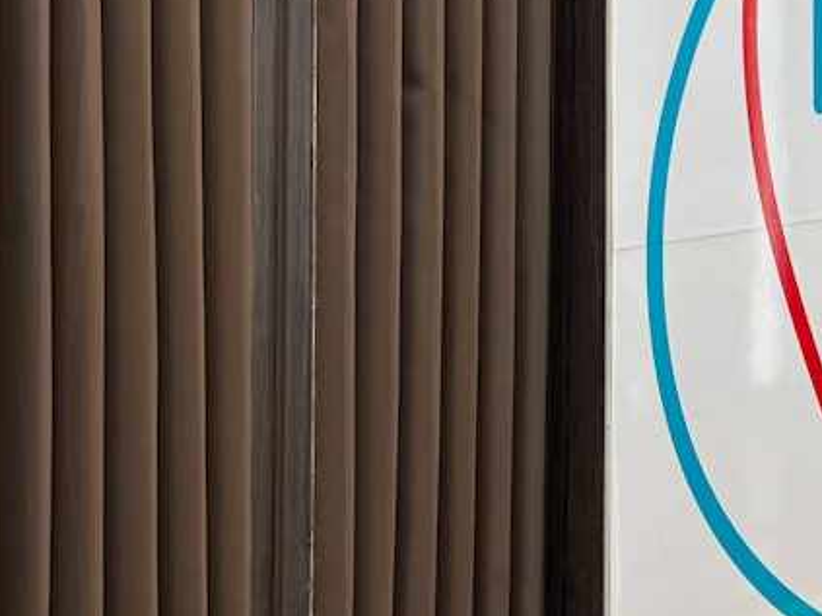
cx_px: 1030
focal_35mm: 80
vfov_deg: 18.3
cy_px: 125
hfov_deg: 22.2
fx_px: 1899
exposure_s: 1/120
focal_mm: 5.1
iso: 64
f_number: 1.6
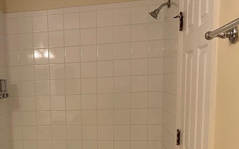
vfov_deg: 25.6
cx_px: 41
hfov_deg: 39.1
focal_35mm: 49
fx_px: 319
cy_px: 130
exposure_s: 1/60
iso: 160
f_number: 1.8
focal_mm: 4.25
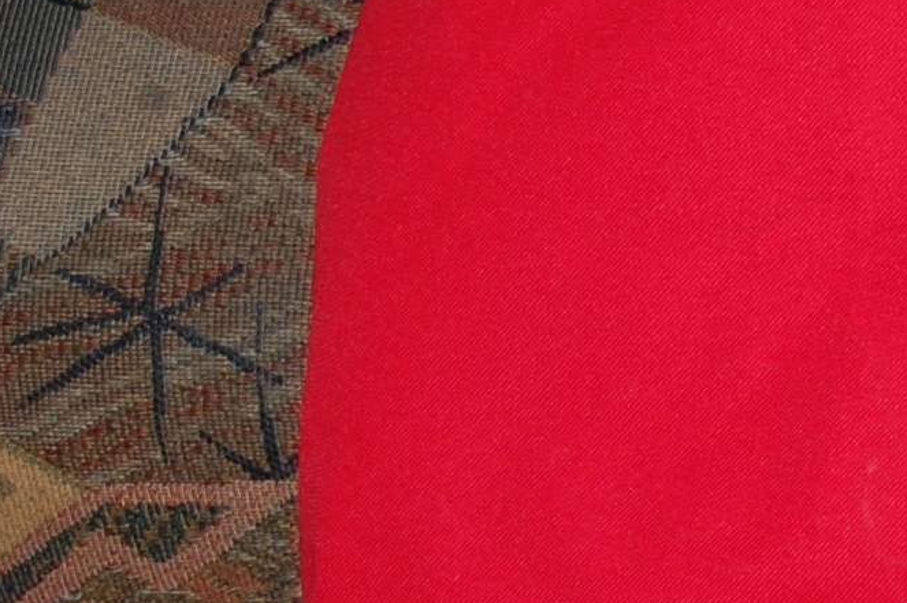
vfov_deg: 5.8
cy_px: 521
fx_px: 5998
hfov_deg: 8.1
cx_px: 2051
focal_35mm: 238
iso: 200
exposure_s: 1/60
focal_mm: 35
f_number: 4.8
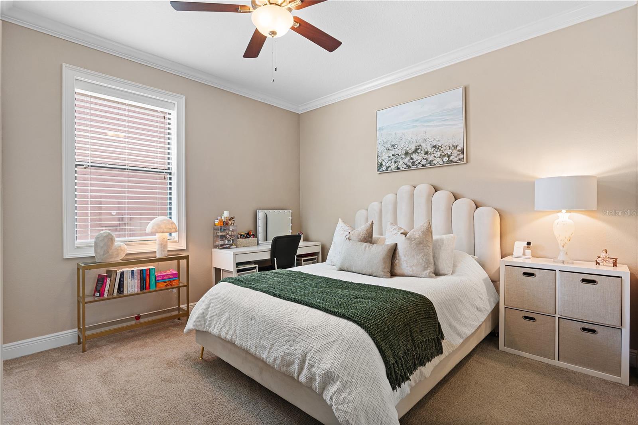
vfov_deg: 70.4
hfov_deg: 93.3
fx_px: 301
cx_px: 319
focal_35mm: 17
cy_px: 212
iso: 250
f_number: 8
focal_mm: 17
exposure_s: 1/60
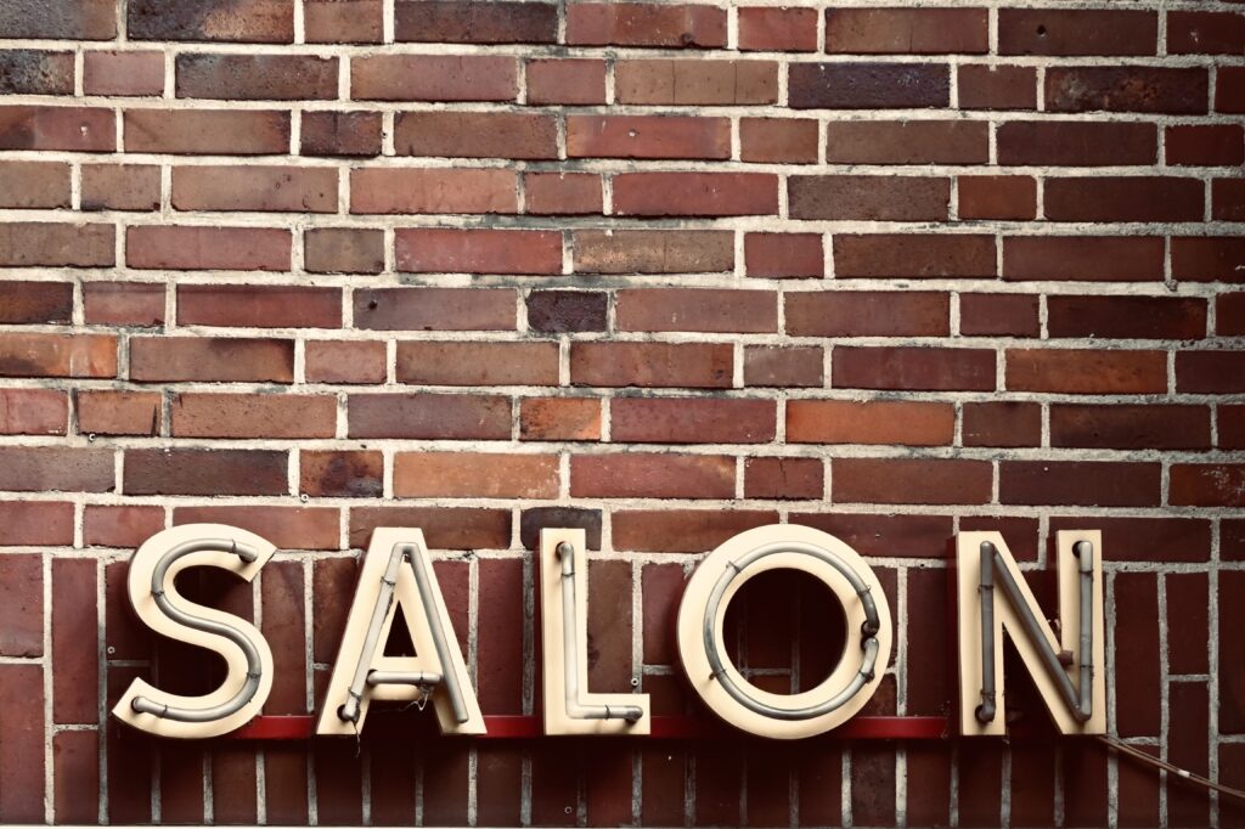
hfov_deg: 9.8
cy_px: 414
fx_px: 7260
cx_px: 622
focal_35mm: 210
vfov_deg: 6.5
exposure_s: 1/320
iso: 400
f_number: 5.3
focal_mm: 140
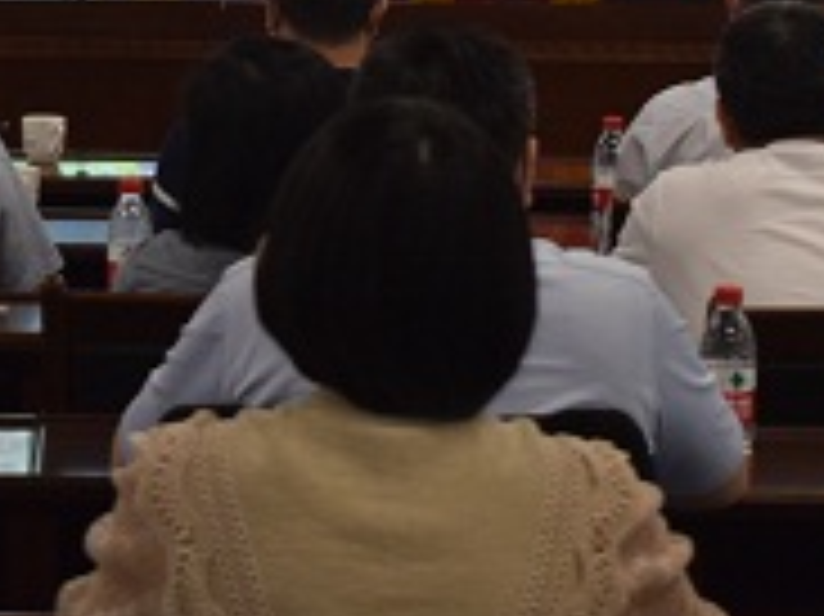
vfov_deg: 6.7
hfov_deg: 9.0
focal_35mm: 218
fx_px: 5186
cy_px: -175
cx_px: 5
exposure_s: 1/60
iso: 1250
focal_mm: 46
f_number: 5
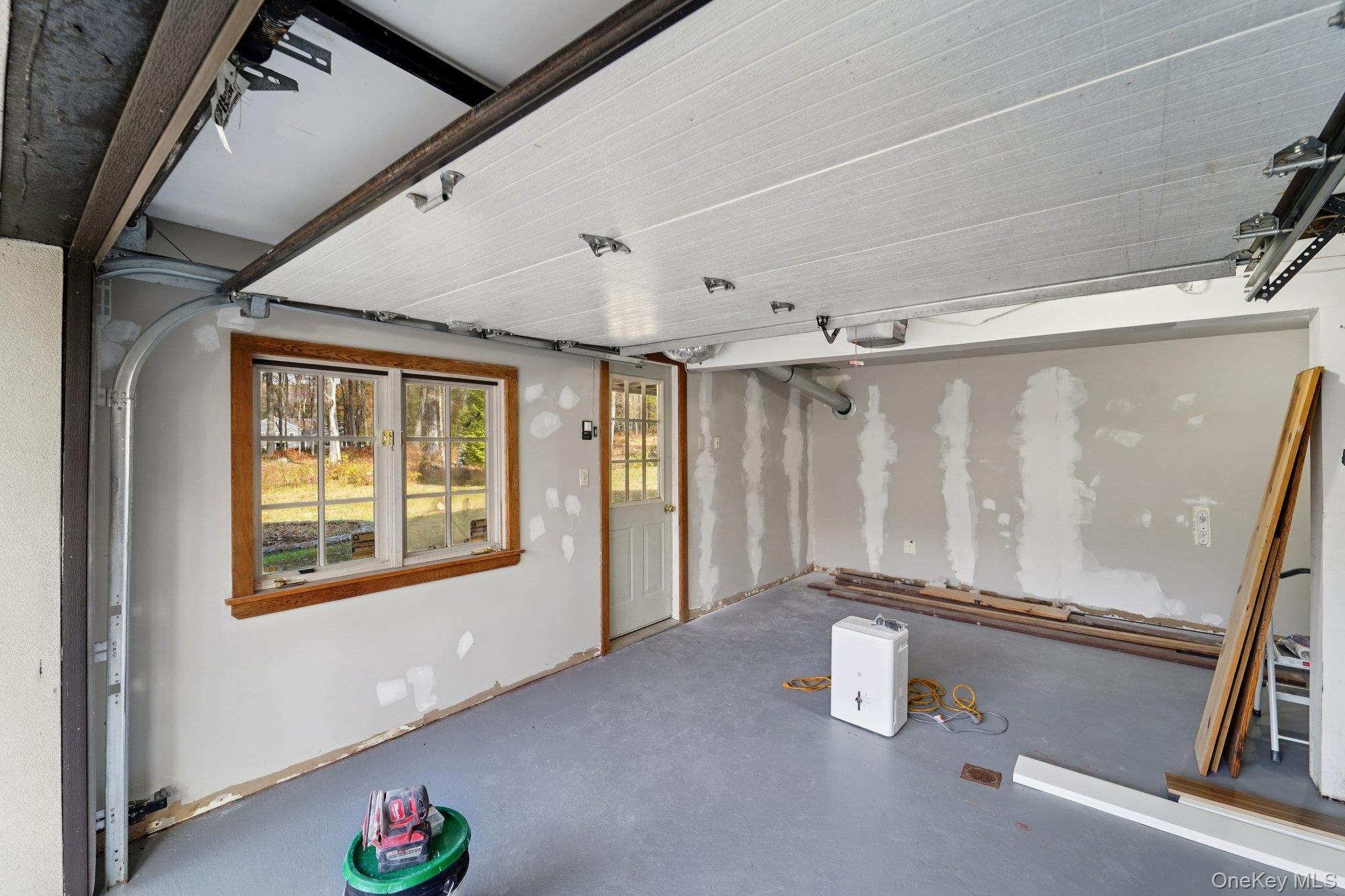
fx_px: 523
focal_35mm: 14
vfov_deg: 81.2
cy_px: 448
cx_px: 672
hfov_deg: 104.3
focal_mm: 14
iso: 400
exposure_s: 1/30
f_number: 8
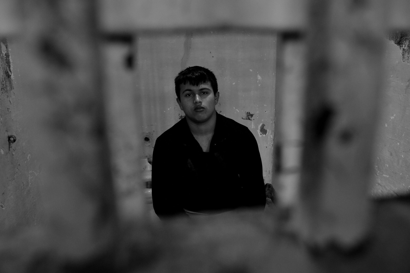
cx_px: 205
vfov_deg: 47.8
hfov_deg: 67.4
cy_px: 136
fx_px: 307
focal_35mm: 27
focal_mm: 18
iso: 400
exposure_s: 1/40
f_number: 4.5
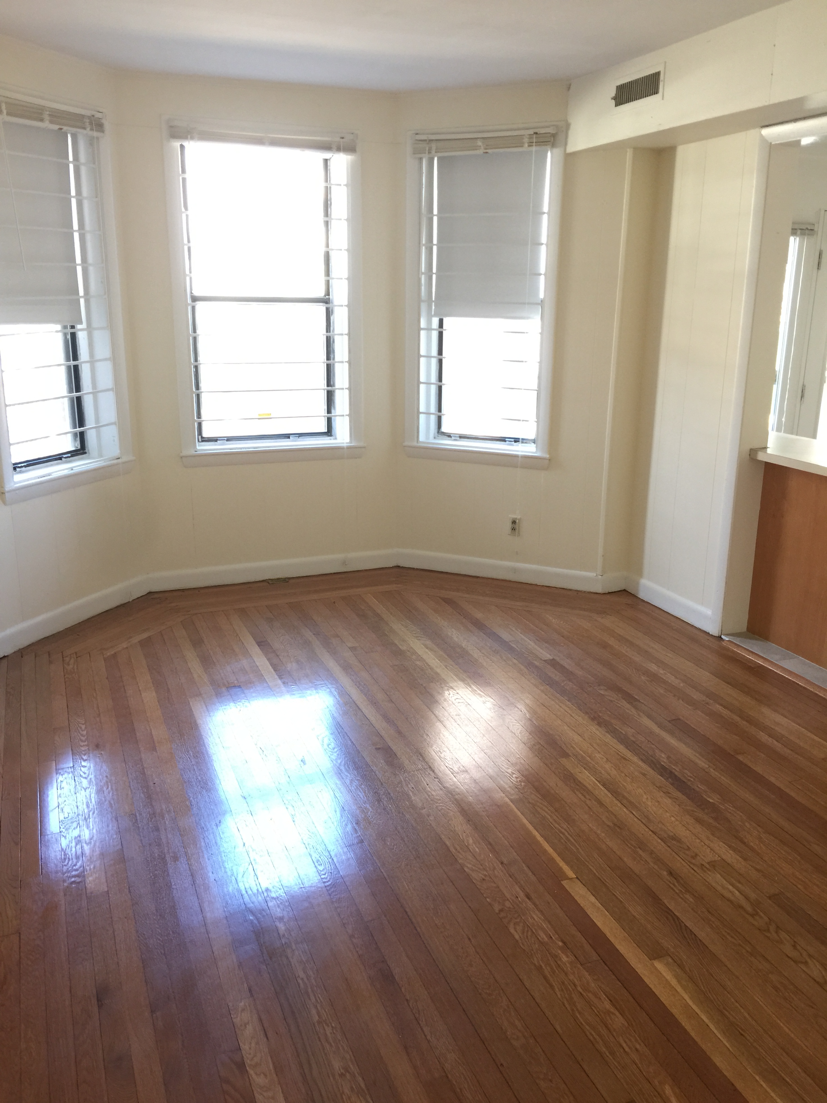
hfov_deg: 48.2
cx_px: 414
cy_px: 552
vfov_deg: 61.7
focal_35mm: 29
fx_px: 924
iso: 64
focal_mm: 4.15
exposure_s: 1/15
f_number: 2.2
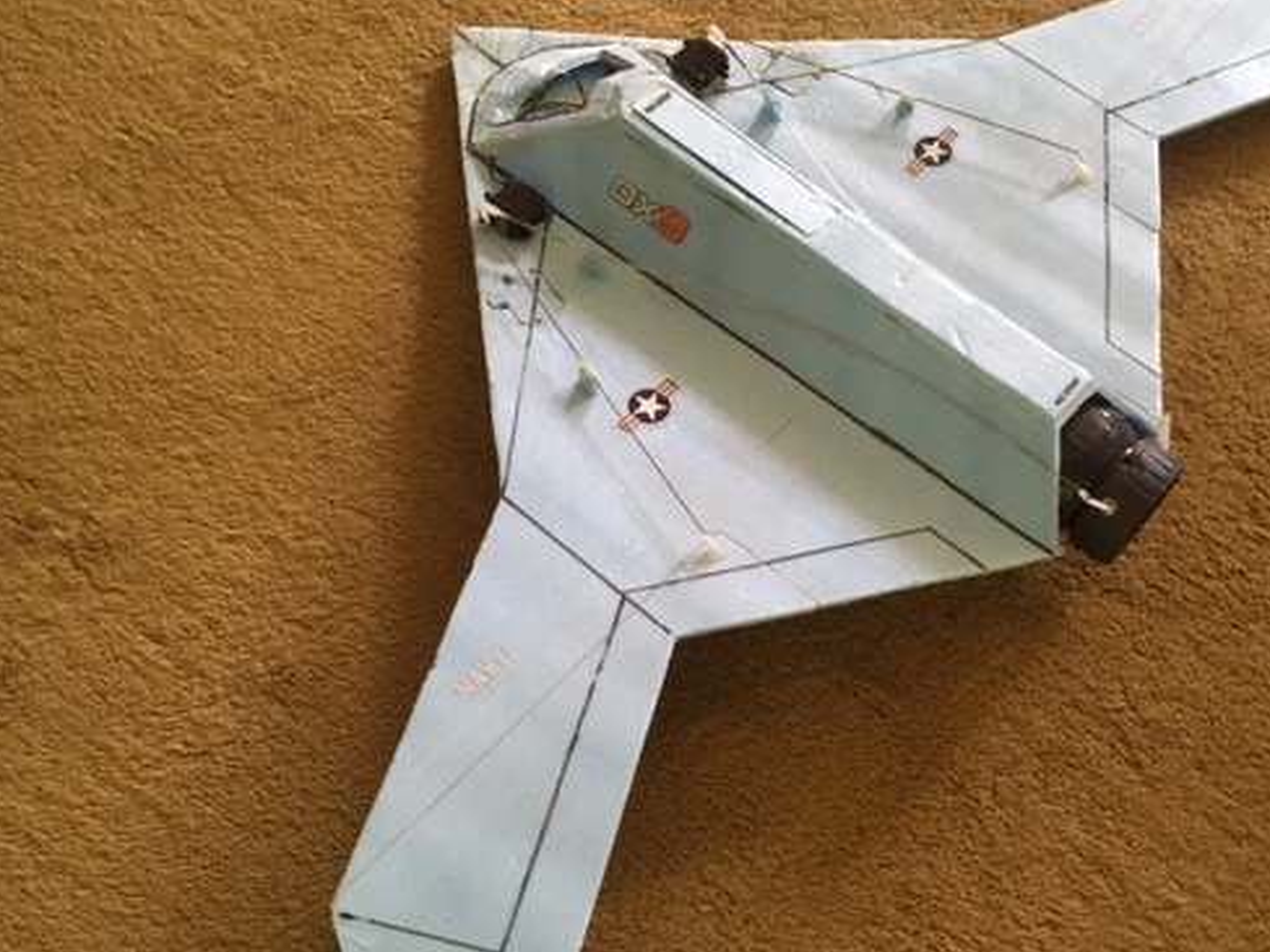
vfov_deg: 37.7
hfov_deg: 48.8
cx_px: 729
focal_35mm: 38
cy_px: 538
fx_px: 1394
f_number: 2.2
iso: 200
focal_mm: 4.15
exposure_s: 1/17
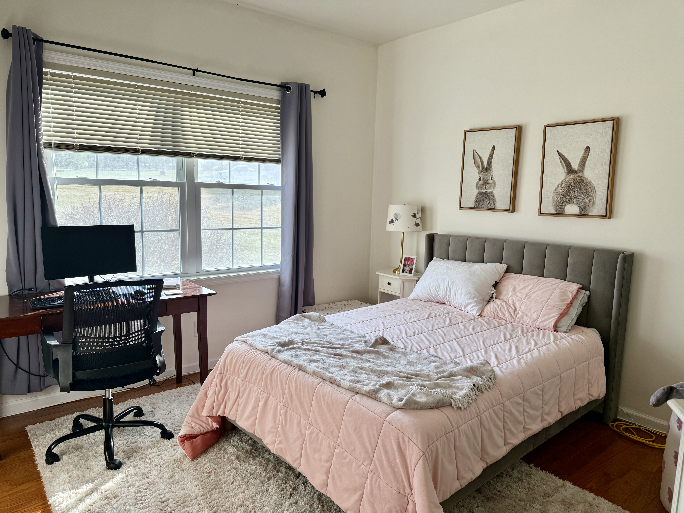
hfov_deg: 71.6
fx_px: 474
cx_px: 342
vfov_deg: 56.8
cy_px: 256
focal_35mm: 24
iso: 100
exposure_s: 1/276
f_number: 1.78
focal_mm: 6.76
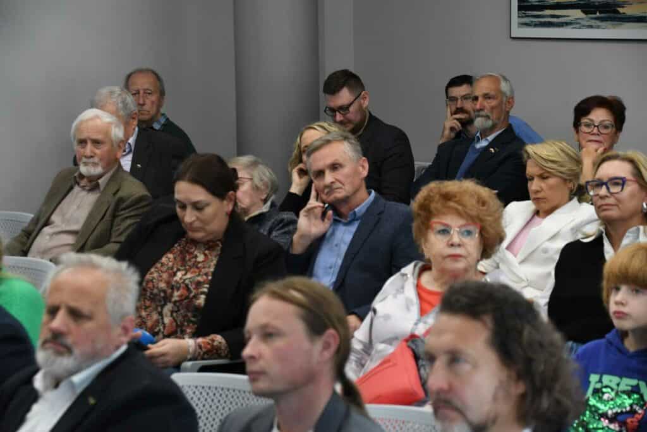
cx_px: 324
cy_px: 216
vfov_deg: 10.6
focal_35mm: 129
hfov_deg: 15.9
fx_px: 2319
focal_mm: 86
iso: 1600
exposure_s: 1/125
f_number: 7.1
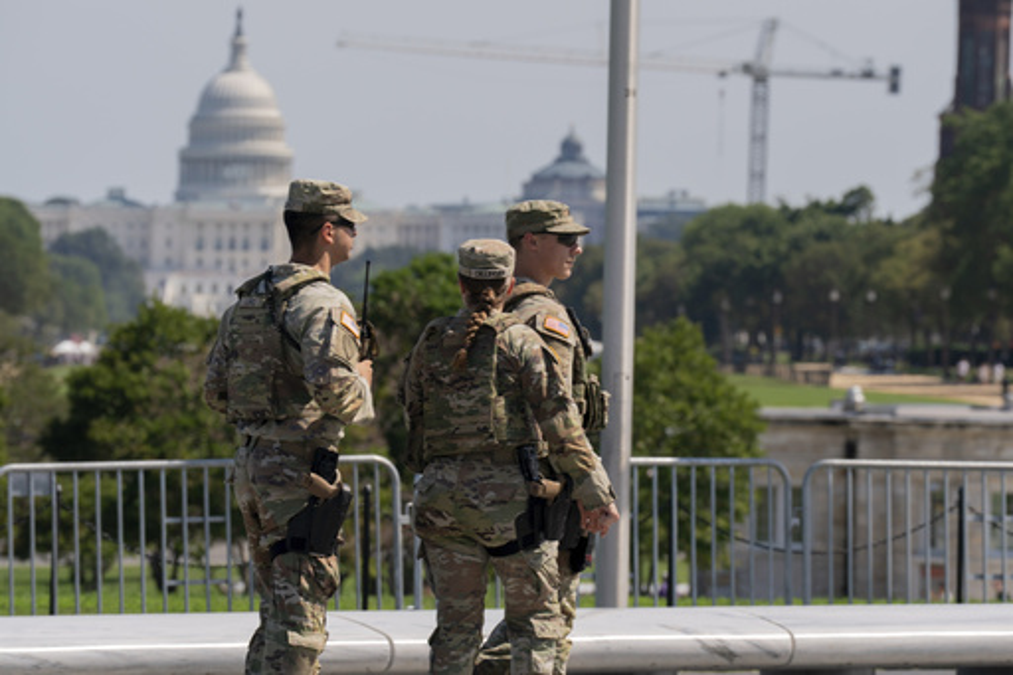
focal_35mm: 200
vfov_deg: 6.9
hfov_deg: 10.3
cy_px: 338
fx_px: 5626
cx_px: 506
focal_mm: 200
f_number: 8
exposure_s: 1/800
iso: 80
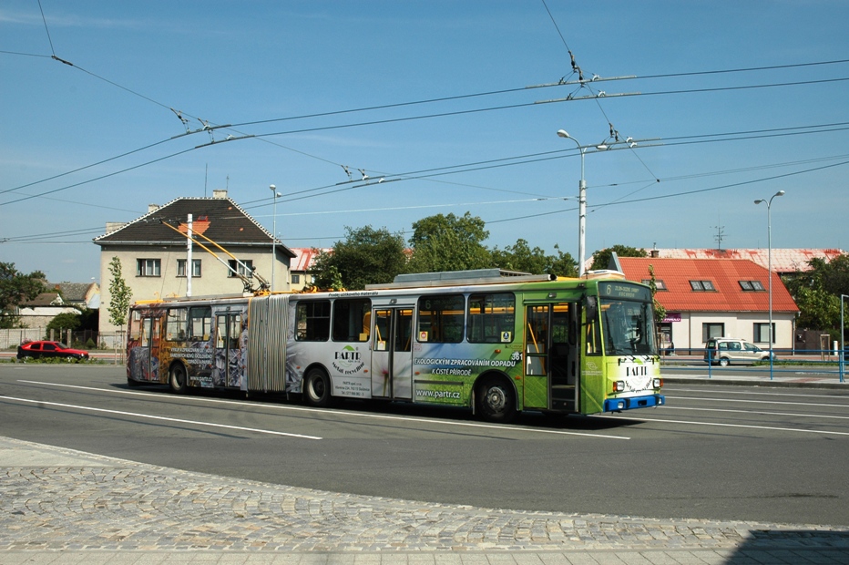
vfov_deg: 39.9
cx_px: 424
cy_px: 282
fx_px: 778
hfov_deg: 57.3
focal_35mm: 33
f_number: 10
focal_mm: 22
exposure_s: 1/400
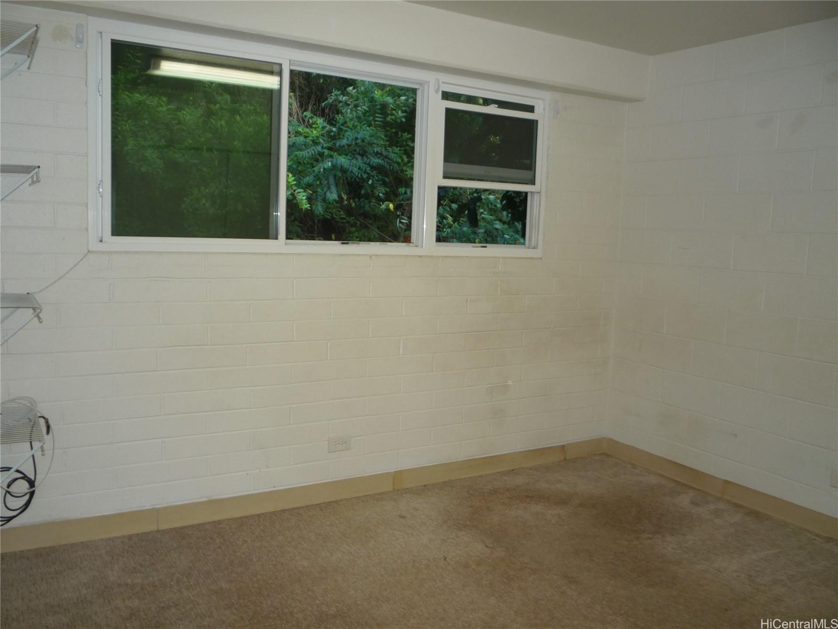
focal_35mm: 30
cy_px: 314
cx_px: 419
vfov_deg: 46.8
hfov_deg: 60.0
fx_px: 726
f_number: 3.3
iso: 125
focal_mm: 5.2
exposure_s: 1/30
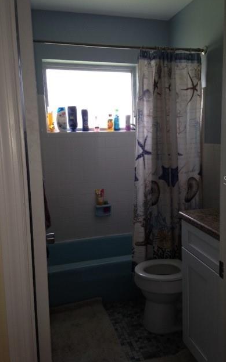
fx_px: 355
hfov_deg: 35.2
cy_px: 180
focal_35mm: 36
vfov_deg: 54.0
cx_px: 139
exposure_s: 1/25
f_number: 2.4
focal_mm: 4.12
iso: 50
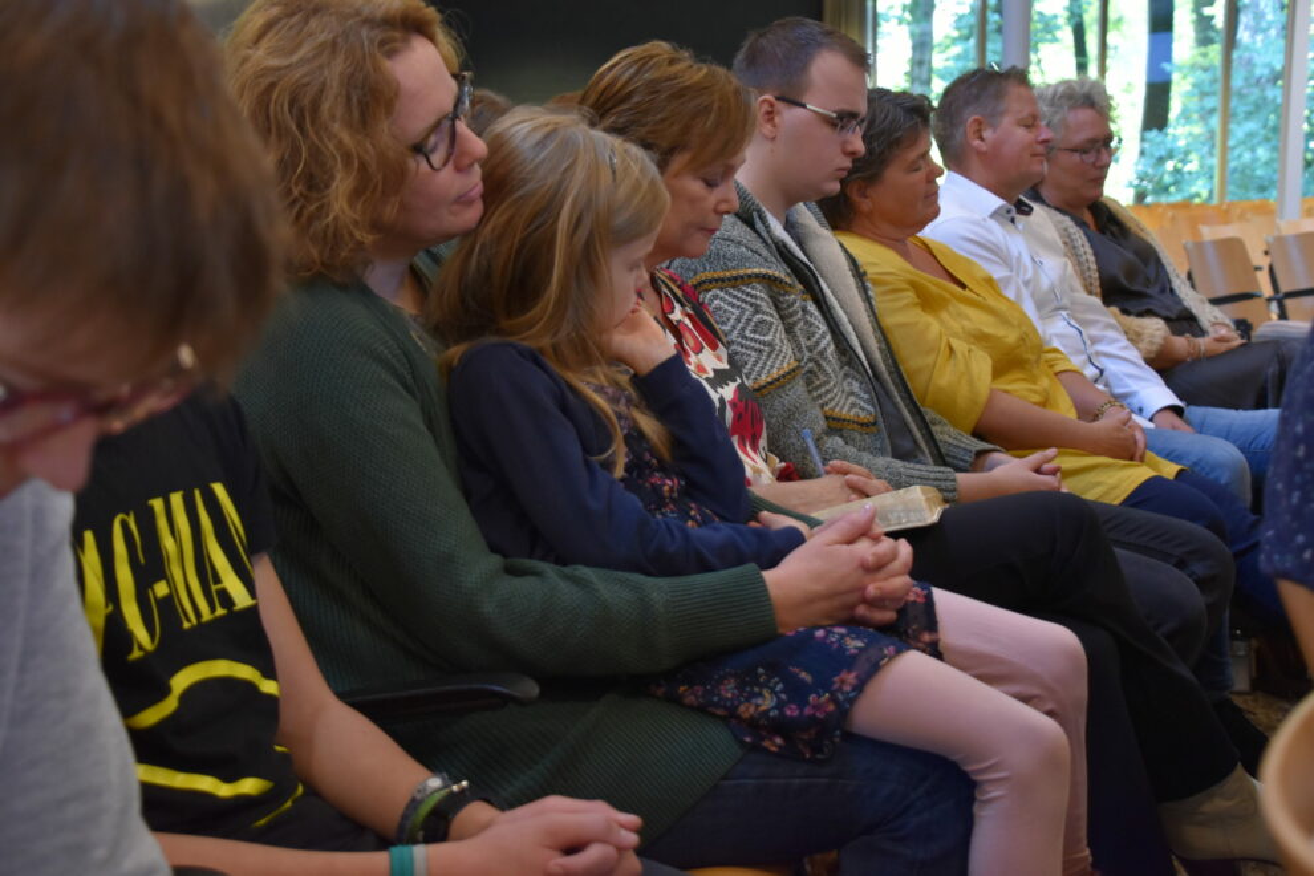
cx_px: 657
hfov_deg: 41.1
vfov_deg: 28.1
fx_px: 1752
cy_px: 438
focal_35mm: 48
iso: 1000
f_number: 4
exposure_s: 1/30
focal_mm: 32
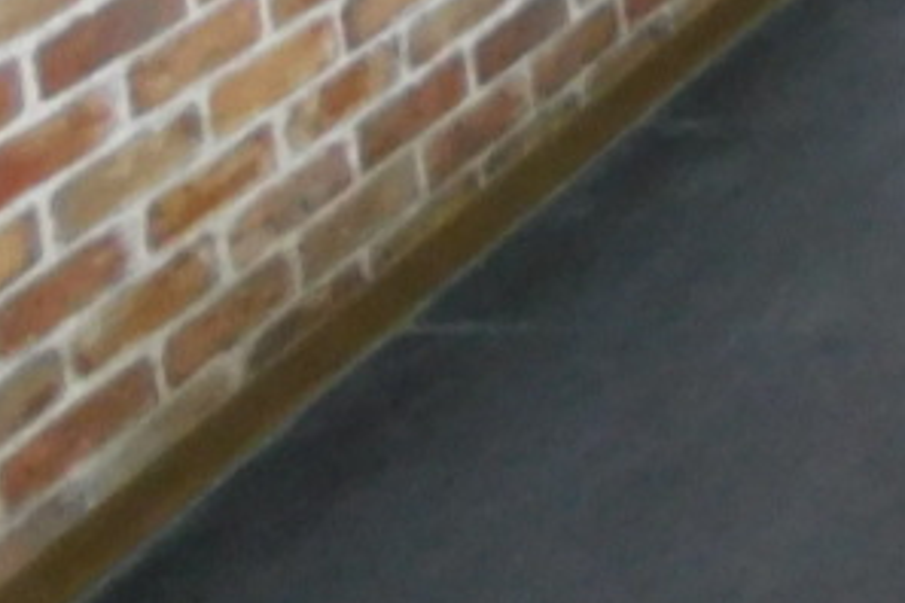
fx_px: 3243
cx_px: 2185
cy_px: -624
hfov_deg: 12.4
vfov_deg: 9.8
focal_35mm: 129
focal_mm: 4
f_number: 3
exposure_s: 1/30
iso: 320
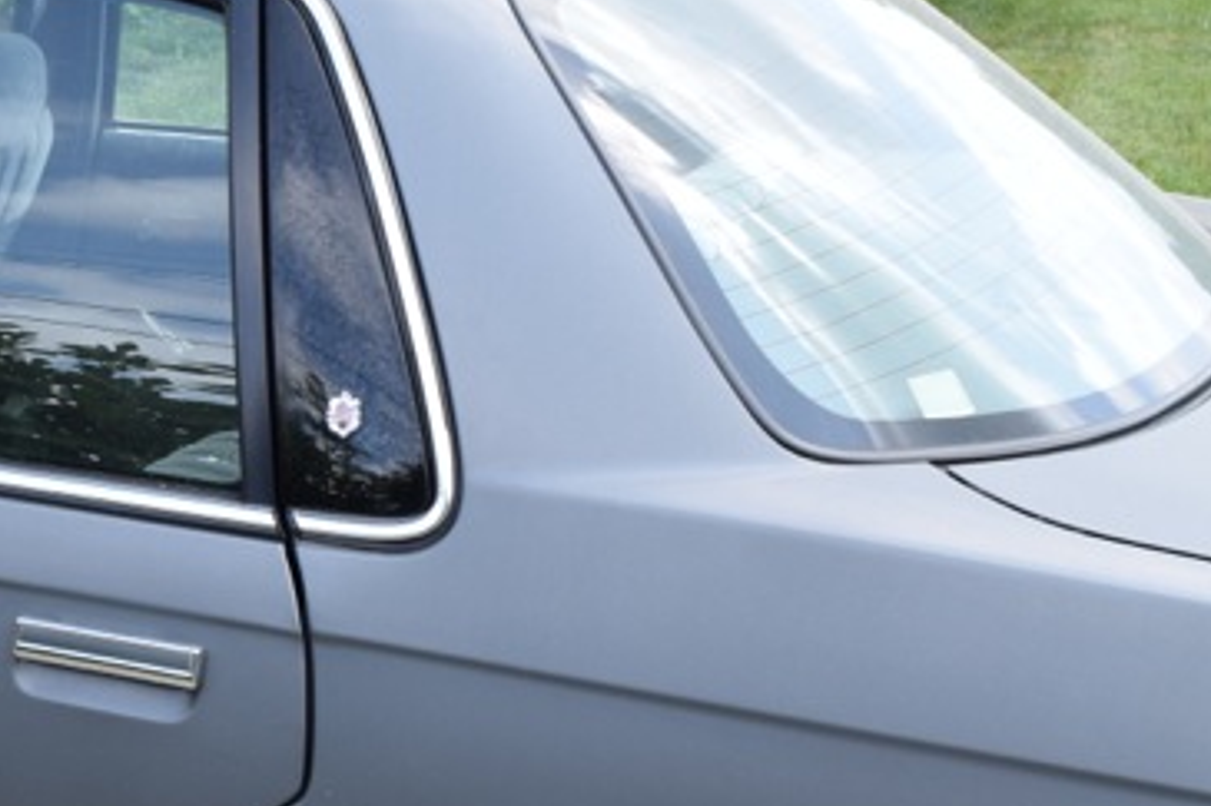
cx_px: -255
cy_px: 609
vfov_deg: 18.3
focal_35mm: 74
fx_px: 2488
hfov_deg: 24.7
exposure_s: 1/100
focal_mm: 18
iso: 100
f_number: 5.6
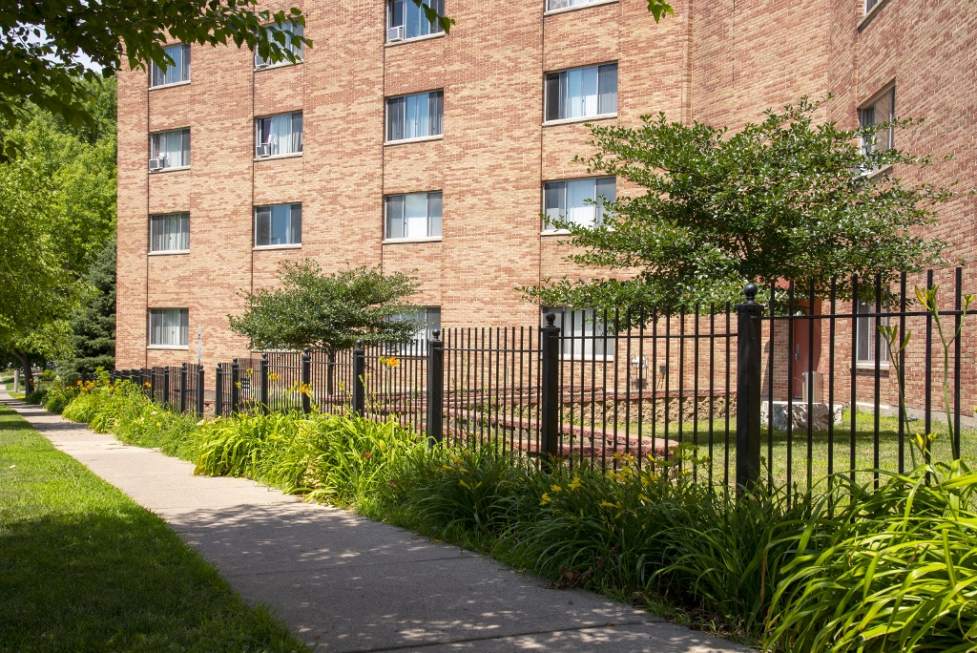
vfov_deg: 35.1
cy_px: 326
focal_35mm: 38
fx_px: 1032
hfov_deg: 50.7
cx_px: 488
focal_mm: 38
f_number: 10
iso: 200
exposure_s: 1/400
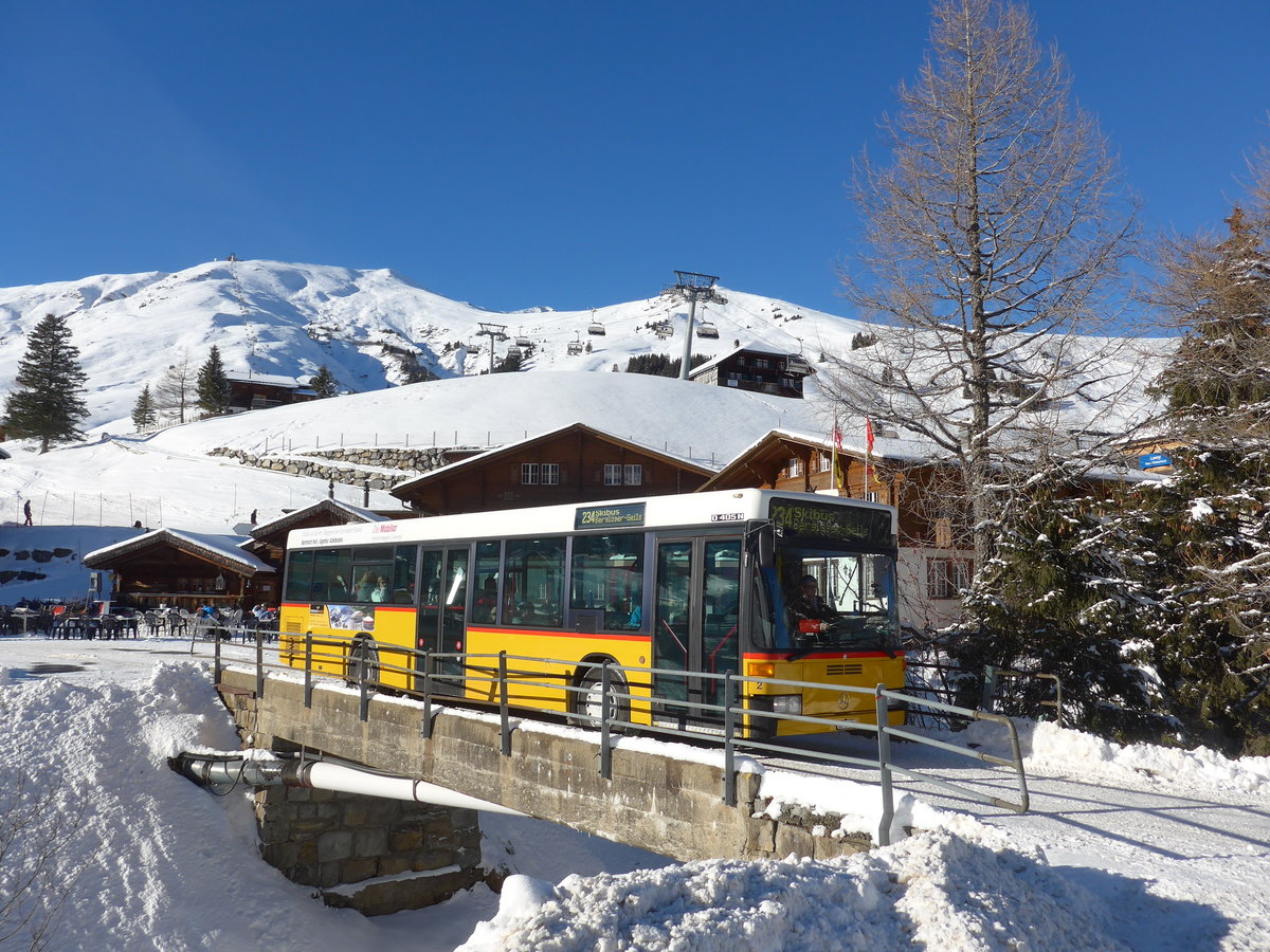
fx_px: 1064
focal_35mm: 29
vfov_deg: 48.2
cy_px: 476
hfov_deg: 61.7
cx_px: 635
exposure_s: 1/1600
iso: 80
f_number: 3.2
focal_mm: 6
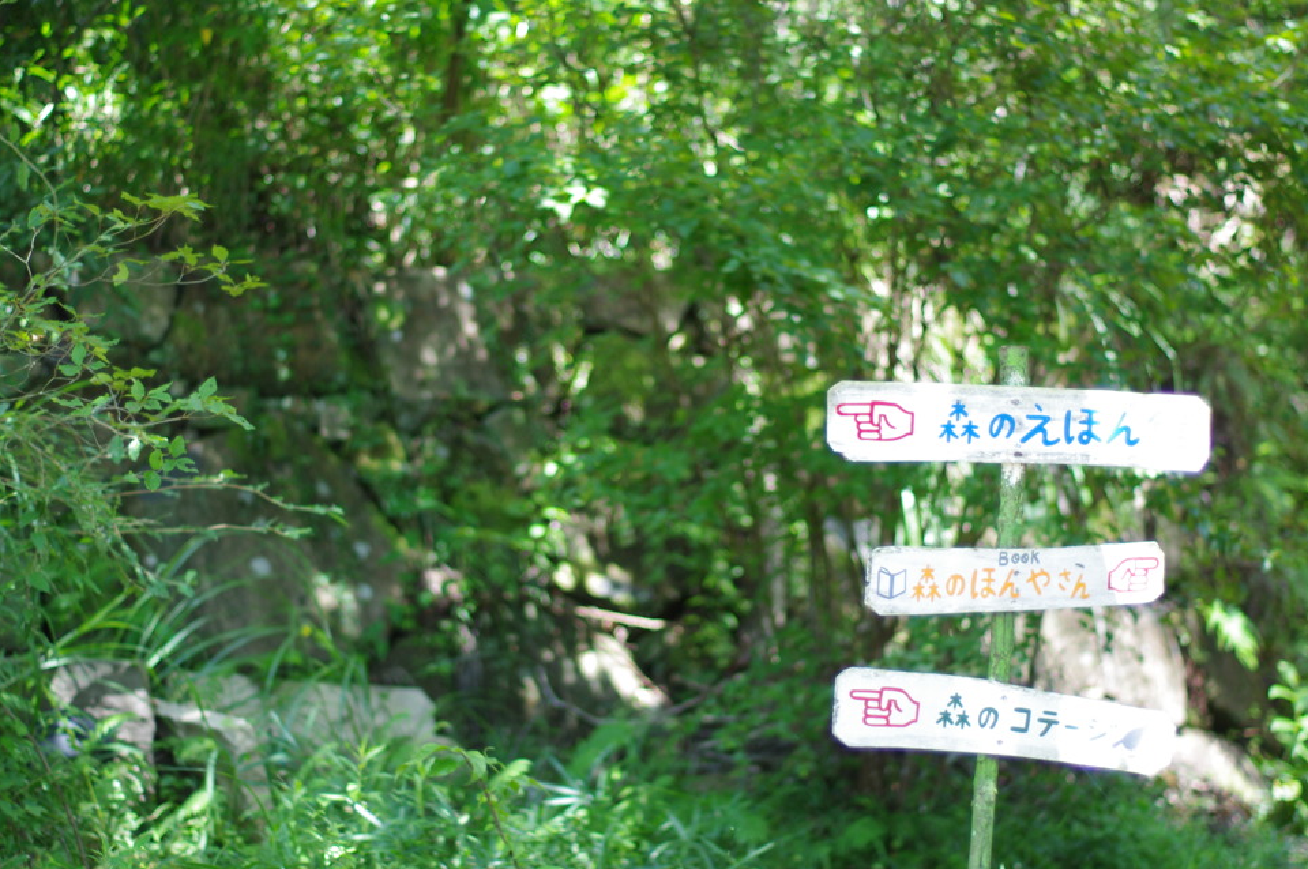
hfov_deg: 25.4
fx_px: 2904
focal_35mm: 80
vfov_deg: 17.0
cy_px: 441
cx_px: 653
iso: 200
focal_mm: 50
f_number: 1.6
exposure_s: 1/500
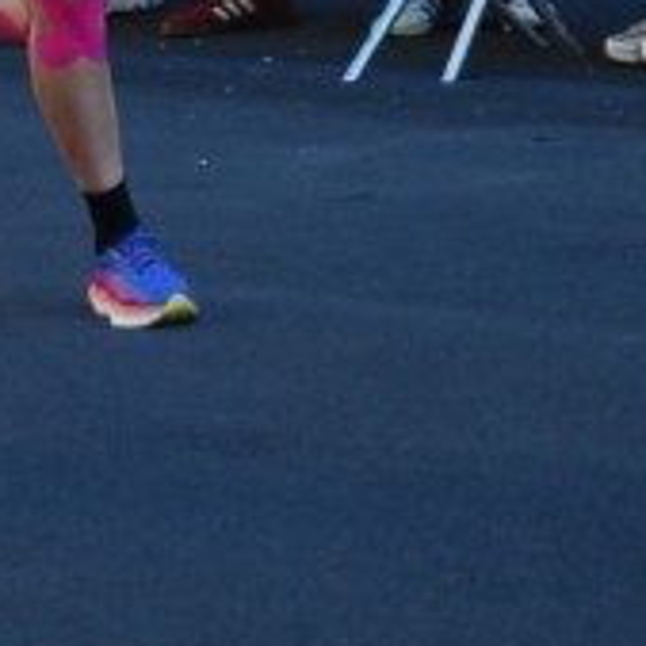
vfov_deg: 5.1
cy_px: -325
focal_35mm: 341
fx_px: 7189
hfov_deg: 5.1
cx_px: 17
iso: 1000
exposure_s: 1/640
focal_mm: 75
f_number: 5.6
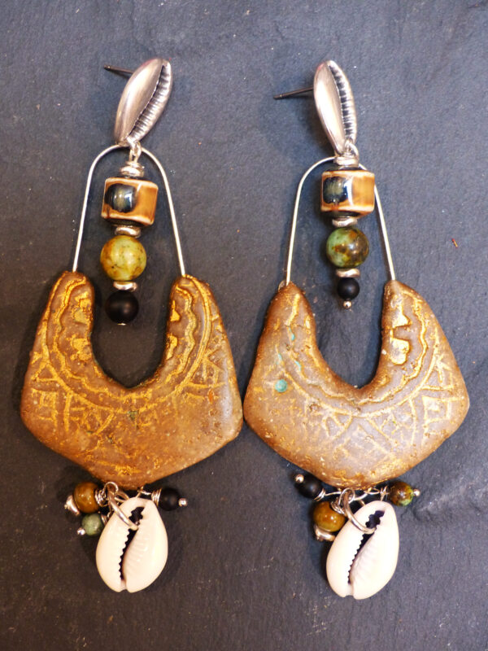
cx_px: 244
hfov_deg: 29.7
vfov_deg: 38.9
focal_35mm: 49
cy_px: 326
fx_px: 921
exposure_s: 1/25
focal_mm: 8.7
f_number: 2.8
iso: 400
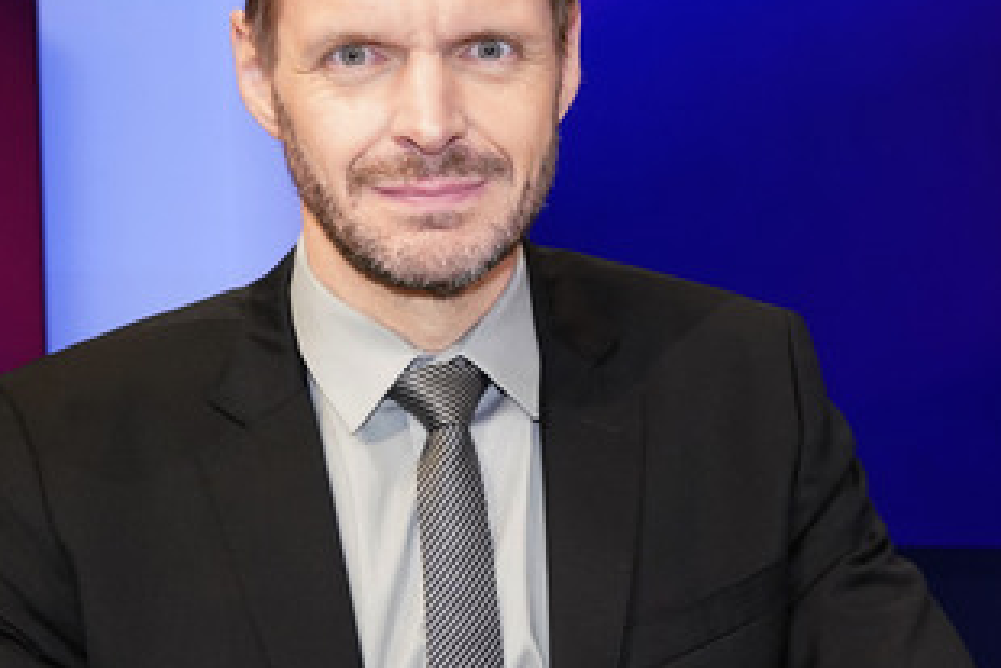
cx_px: 431
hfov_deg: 41.0
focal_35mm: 48
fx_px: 1335
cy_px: 207
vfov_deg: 27.9
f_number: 5
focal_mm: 33
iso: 2000
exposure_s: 1/125
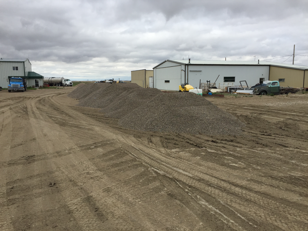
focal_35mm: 29
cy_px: 116
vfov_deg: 48.2
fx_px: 258
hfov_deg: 61.7
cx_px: 154
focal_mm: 4.15
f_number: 2.2
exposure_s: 1/2083
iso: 32
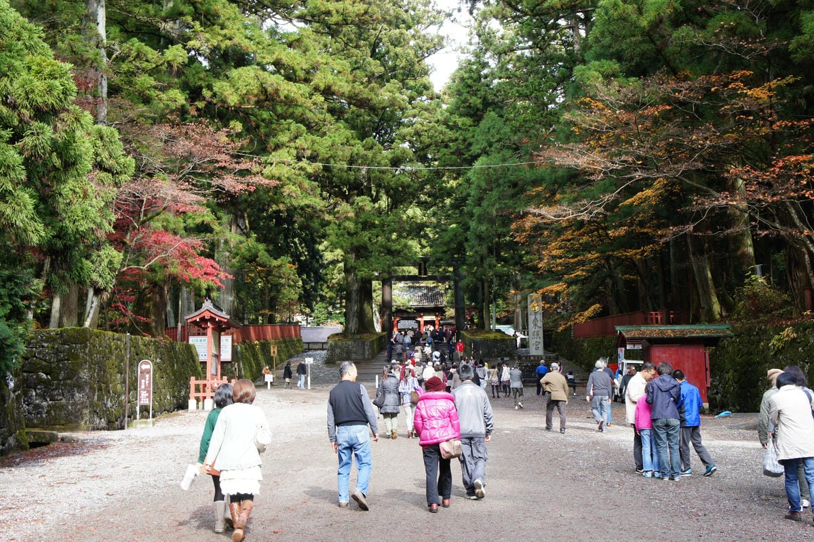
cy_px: 271
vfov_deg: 29.8
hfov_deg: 43.6
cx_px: 407
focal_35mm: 45
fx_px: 1017
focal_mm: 30
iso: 400
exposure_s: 1/50
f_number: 9
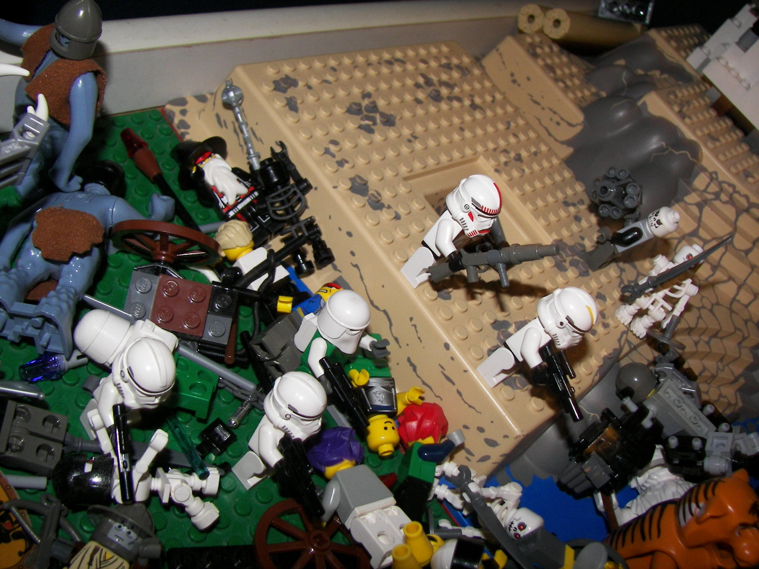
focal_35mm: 36
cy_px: 284
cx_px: 380
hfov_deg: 51.4
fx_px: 789
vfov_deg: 39.7
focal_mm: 6
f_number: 2.8
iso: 100
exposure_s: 1/30
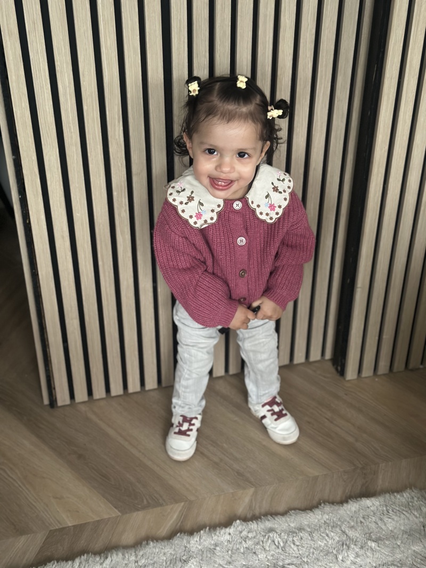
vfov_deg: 39.7
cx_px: 213
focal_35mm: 48
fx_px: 788
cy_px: 284
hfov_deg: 30.3
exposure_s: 1/60
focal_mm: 6.86
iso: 250
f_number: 1.78
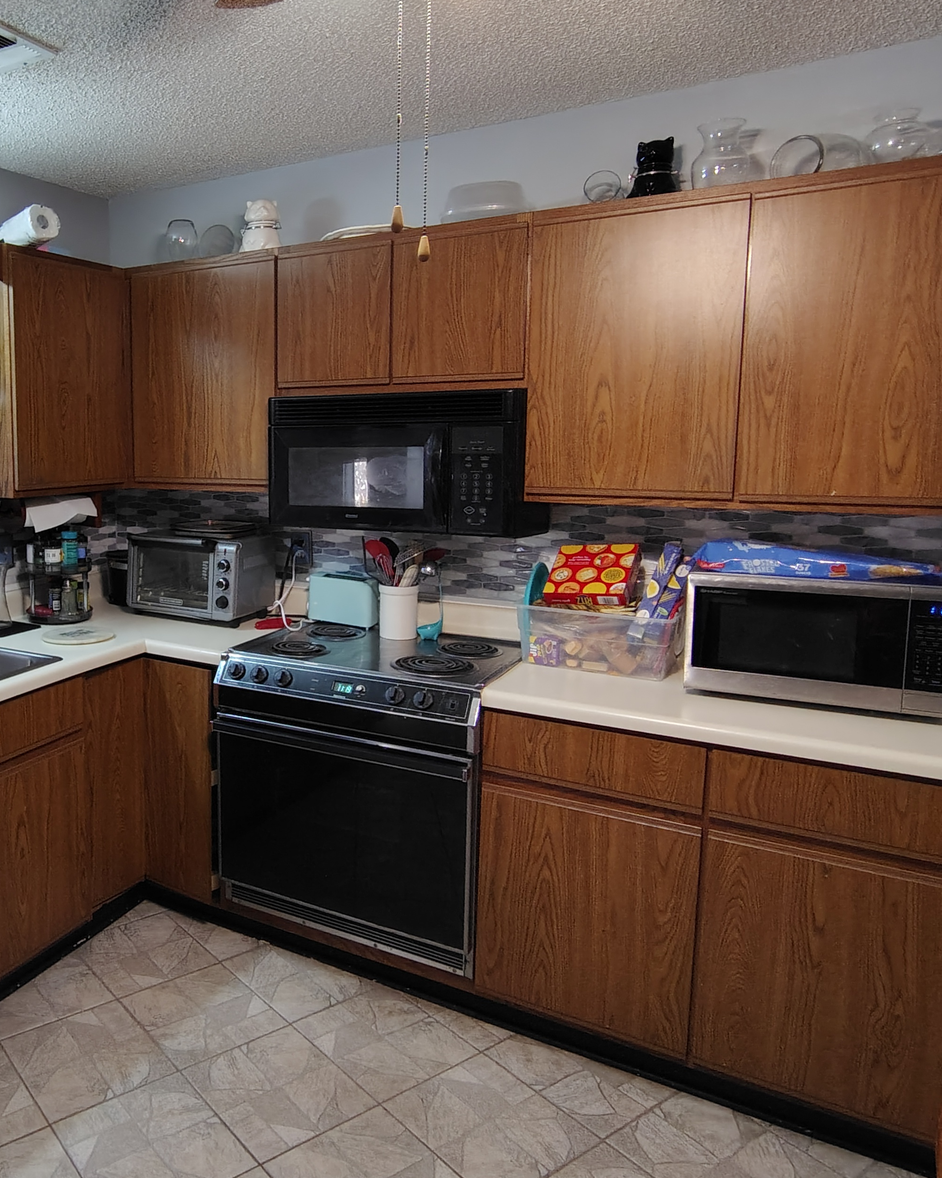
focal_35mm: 26
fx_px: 906
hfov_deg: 51.5
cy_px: 549
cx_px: 187
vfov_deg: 66.0
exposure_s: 1/24
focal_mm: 2.13
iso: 787
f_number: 2.2
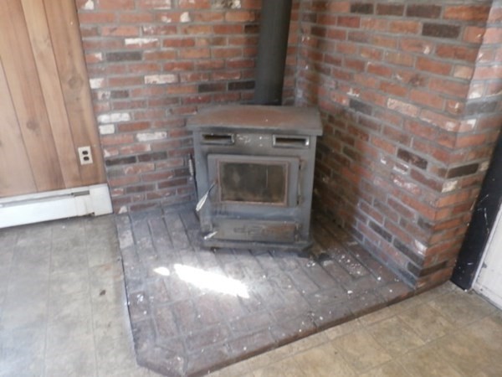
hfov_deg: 69.4
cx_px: 251
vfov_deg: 54.9
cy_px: 188
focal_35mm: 25
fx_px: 363
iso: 400
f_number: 3
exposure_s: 1/15
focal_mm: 4.5
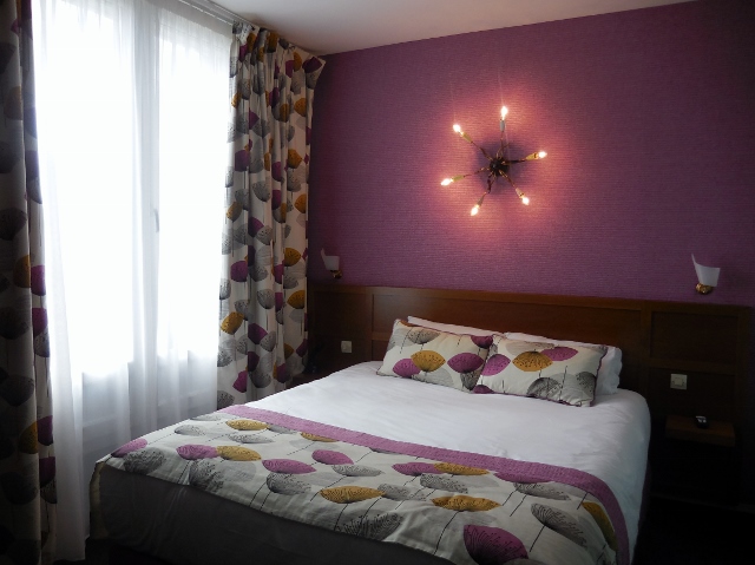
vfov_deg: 49.7
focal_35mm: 28
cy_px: 282
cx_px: 378
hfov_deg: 63.5
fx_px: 610
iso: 125
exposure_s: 1/125
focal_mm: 5
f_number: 3.5
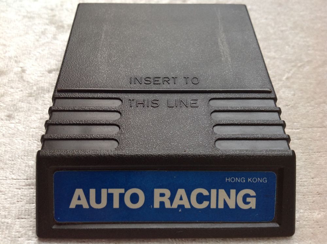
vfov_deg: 40.6
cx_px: 164
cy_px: 122
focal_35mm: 35
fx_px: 330
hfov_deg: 52.7
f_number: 2.4
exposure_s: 1/24
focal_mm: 4.28
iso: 50
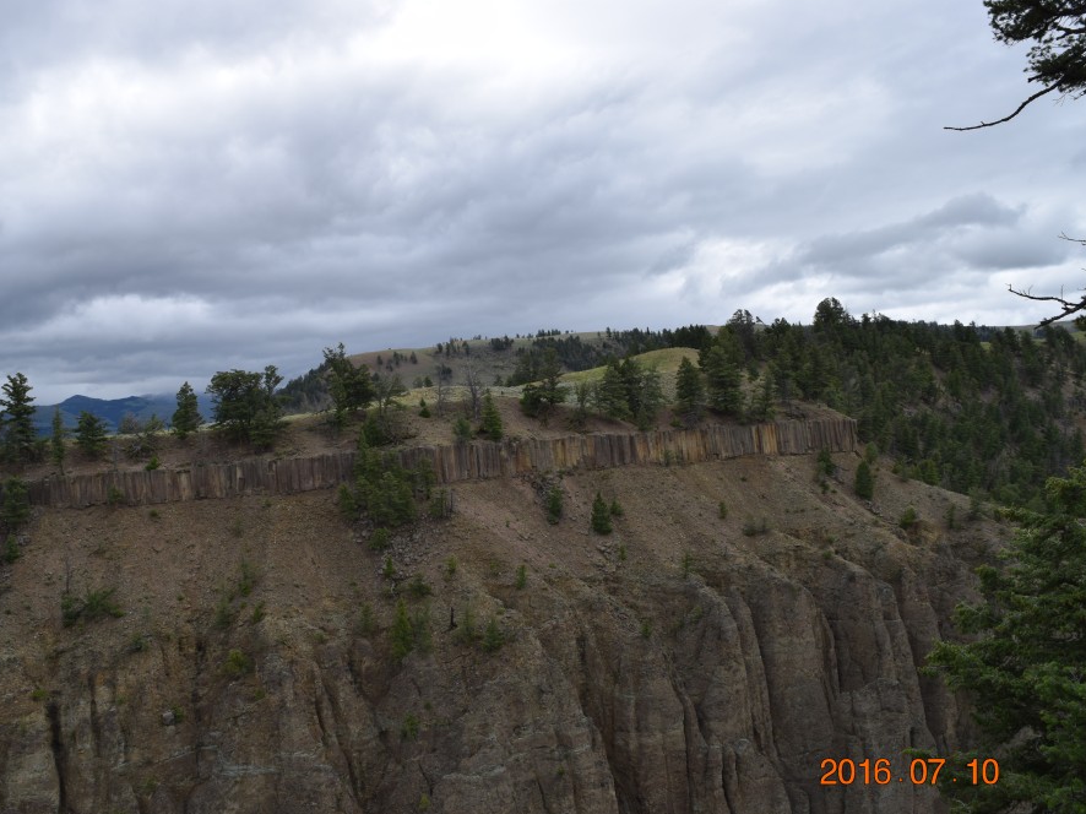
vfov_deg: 46.8
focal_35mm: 30
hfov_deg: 59.9
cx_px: 490
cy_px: 417
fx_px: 941
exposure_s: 1/320
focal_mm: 18
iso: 200
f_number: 9
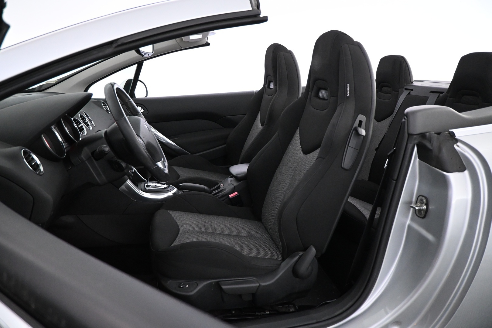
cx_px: 246
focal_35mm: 24
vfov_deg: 53.1
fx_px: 328
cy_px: 164
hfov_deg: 73.7
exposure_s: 1/80
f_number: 3.5
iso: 3200
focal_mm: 16
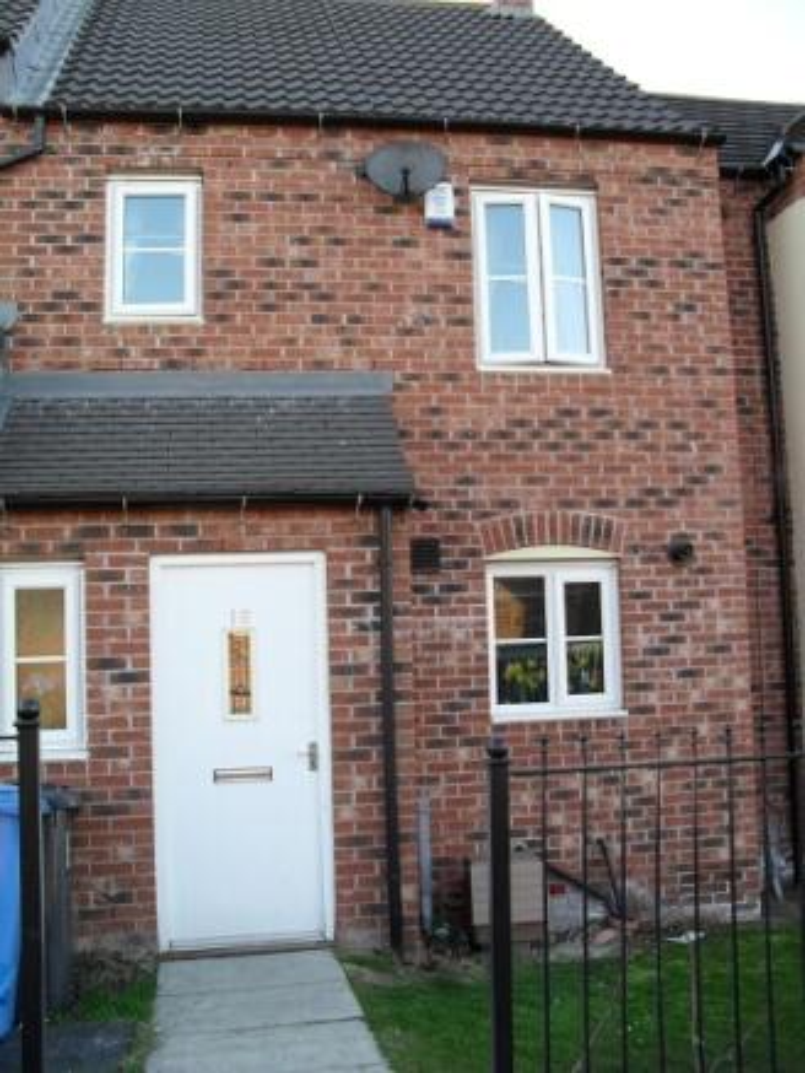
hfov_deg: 40.7
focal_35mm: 35
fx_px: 1085
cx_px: 402
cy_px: 536
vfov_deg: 52.6
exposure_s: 1/90
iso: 100
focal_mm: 6.3
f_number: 3.2
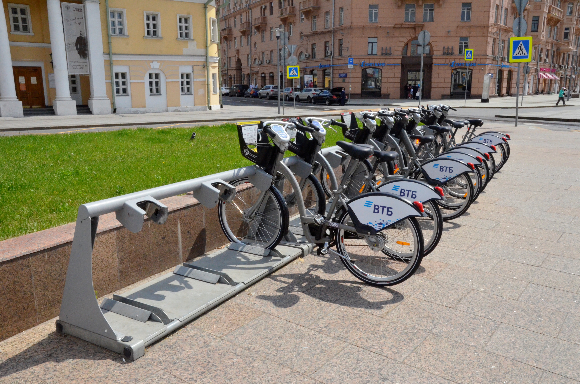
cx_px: 290
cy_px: 192
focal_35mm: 30
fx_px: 482
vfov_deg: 43.4
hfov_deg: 62.0
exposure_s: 1/1250
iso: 2500
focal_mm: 20
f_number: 18
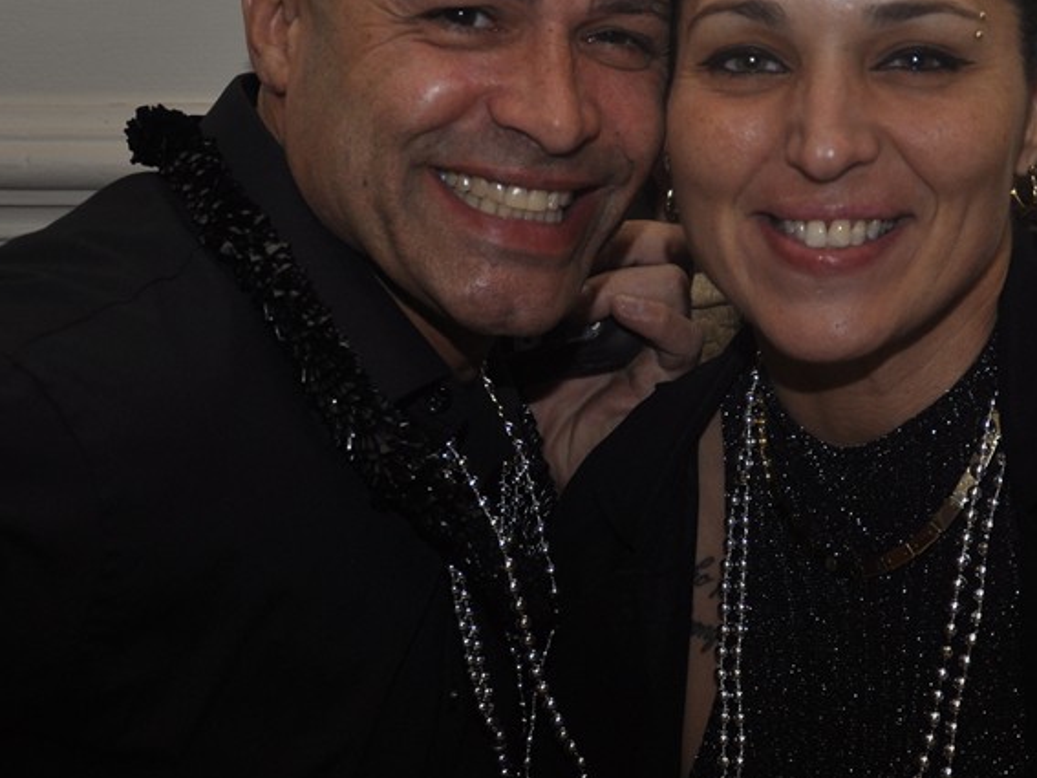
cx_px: 651
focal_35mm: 122
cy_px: 242
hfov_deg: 16.1
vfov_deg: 12.1
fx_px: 3654
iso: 400
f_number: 4.8
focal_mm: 48
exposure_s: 1/60
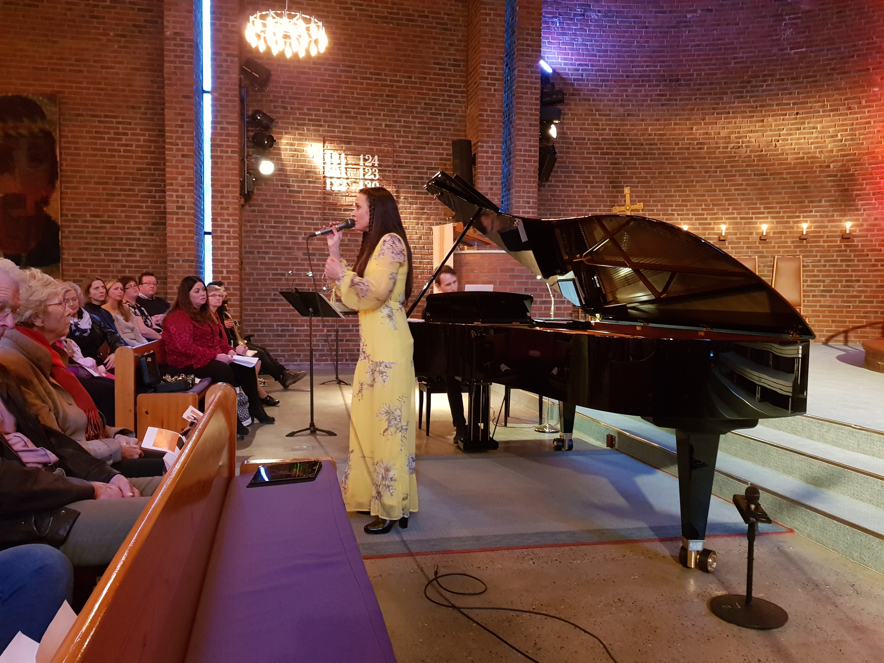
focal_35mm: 26
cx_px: 442
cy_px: 332
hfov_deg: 67.3
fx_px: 664
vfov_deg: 53.1
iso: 400
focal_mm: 4.2
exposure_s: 1/10
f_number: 1.7
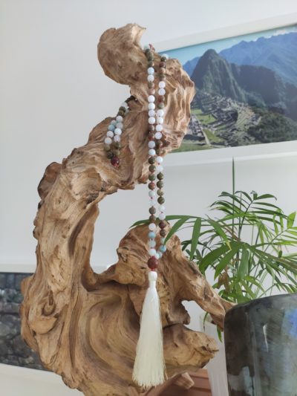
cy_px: 198
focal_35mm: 26
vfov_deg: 67.3
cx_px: 148
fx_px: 297
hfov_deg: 53.1
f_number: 1.75
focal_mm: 4.77
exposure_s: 1/33
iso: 1522
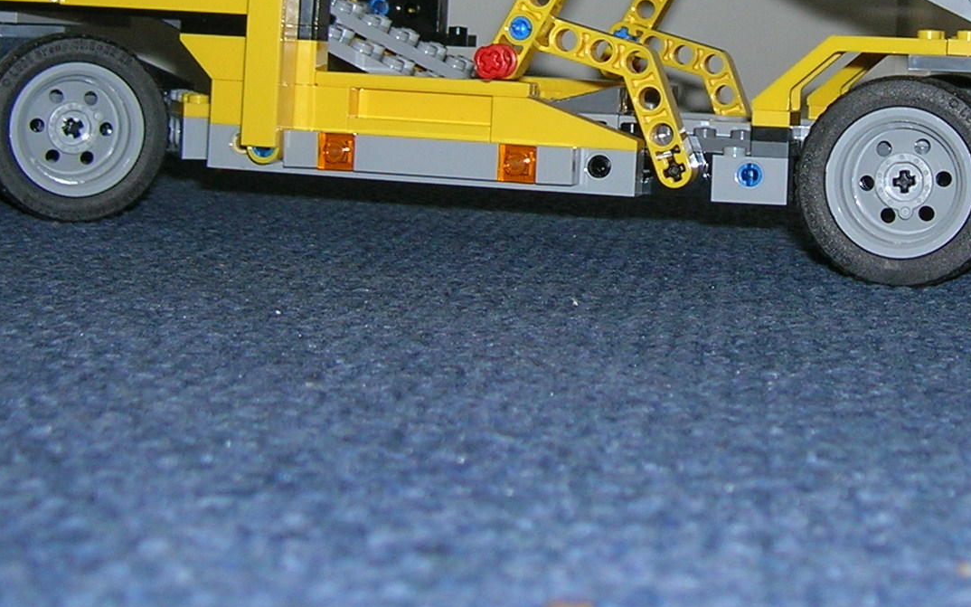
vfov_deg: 14.9
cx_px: 693
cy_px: 115
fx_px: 2302
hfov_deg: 23.6
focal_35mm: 87
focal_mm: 5.7
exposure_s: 1/60.1
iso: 50
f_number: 2.9
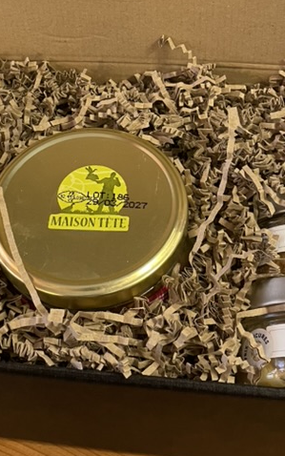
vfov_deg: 33.1
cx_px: 87
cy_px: 64
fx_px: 733
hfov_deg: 21.9
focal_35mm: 59
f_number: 1.6
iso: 125
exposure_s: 1/50
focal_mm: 4.2
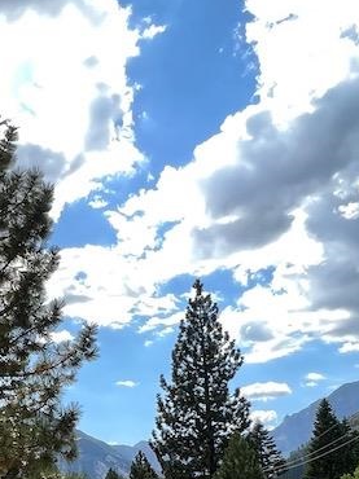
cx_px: -106
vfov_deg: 37.1
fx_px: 623
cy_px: 492
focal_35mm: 45
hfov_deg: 27.1
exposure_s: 1/649
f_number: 1.8
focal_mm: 1.57
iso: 32
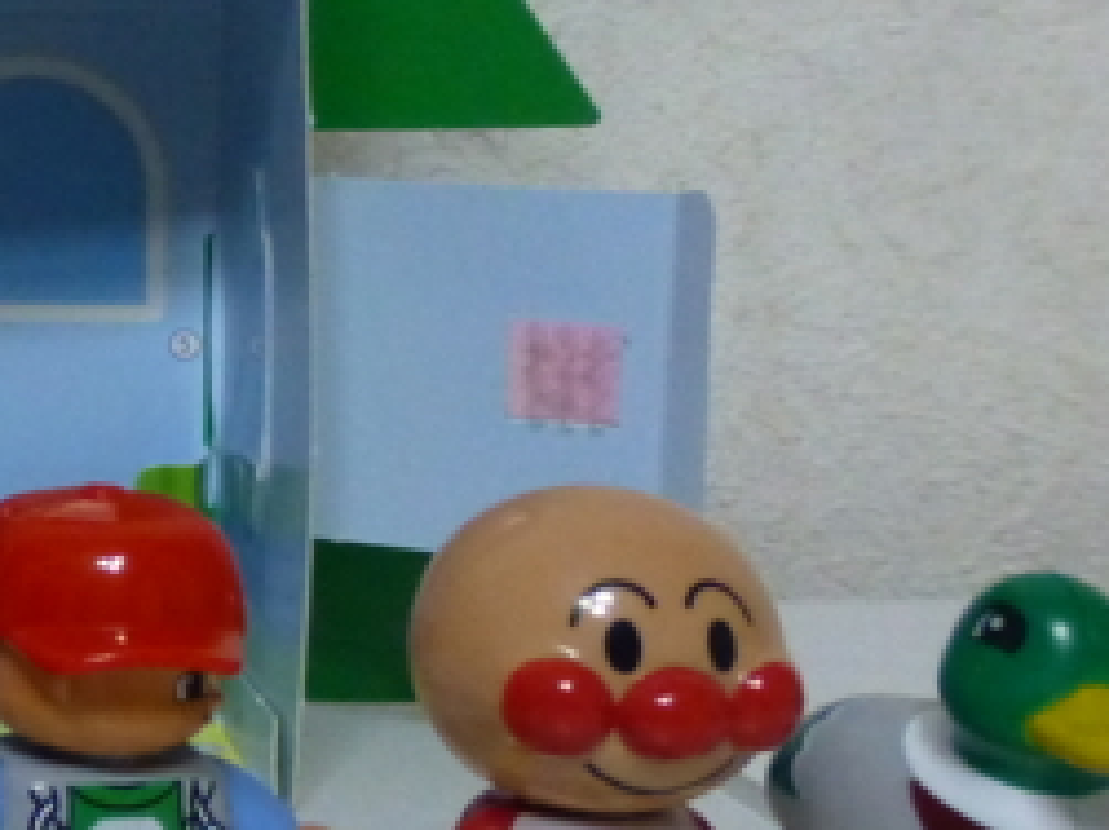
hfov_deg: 16.4
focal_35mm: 98
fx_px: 3138
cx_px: -963
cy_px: 66
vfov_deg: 14.9
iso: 400
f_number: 3.3
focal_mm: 4.3
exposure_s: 1/15
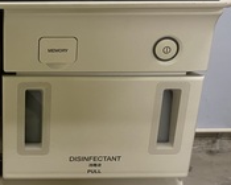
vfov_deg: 25.3
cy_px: 15
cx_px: -3
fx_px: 397
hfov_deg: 30.1
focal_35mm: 58
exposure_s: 1/60
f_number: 1.8
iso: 100
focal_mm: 4.25
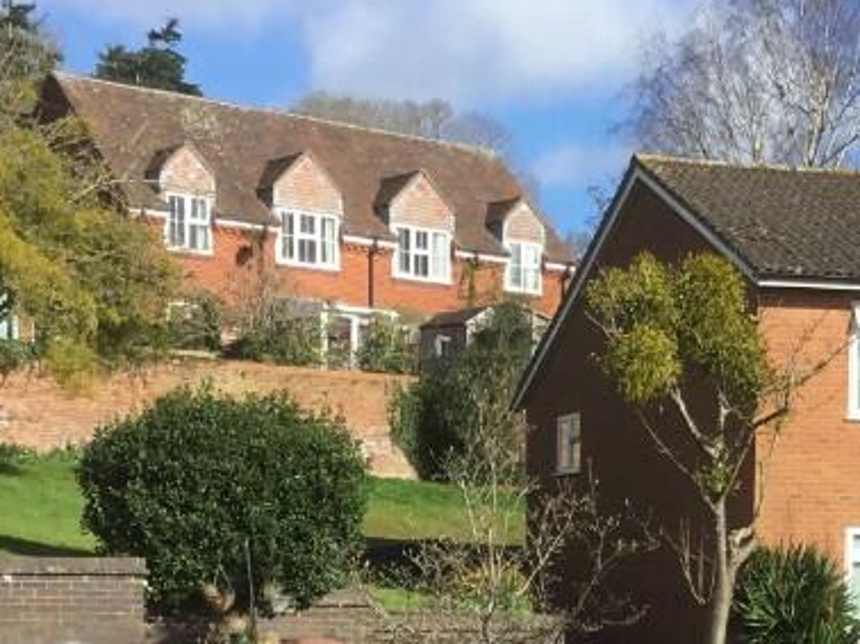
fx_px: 2086
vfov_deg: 17.0
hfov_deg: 23.2
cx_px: 567
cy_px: 717
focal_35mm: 84
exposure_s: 1/1058
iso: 25
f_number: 2.4
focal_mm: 3.3
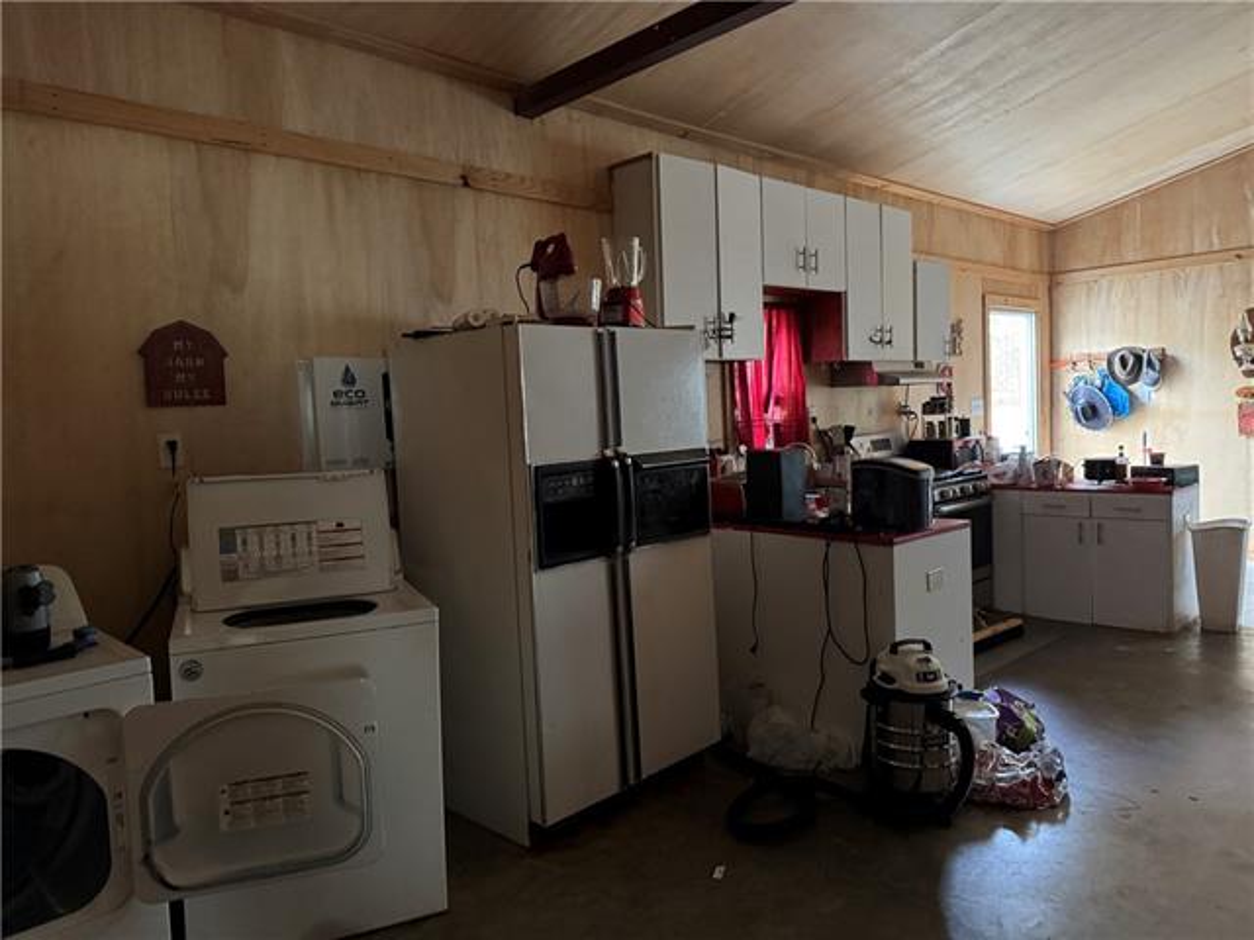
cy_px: 470
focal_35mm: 24
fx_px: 869
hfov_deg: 71.6
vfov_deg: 56.8
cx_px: 627
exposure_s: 1/37
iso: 1000
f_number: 1.78
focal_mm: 6.76
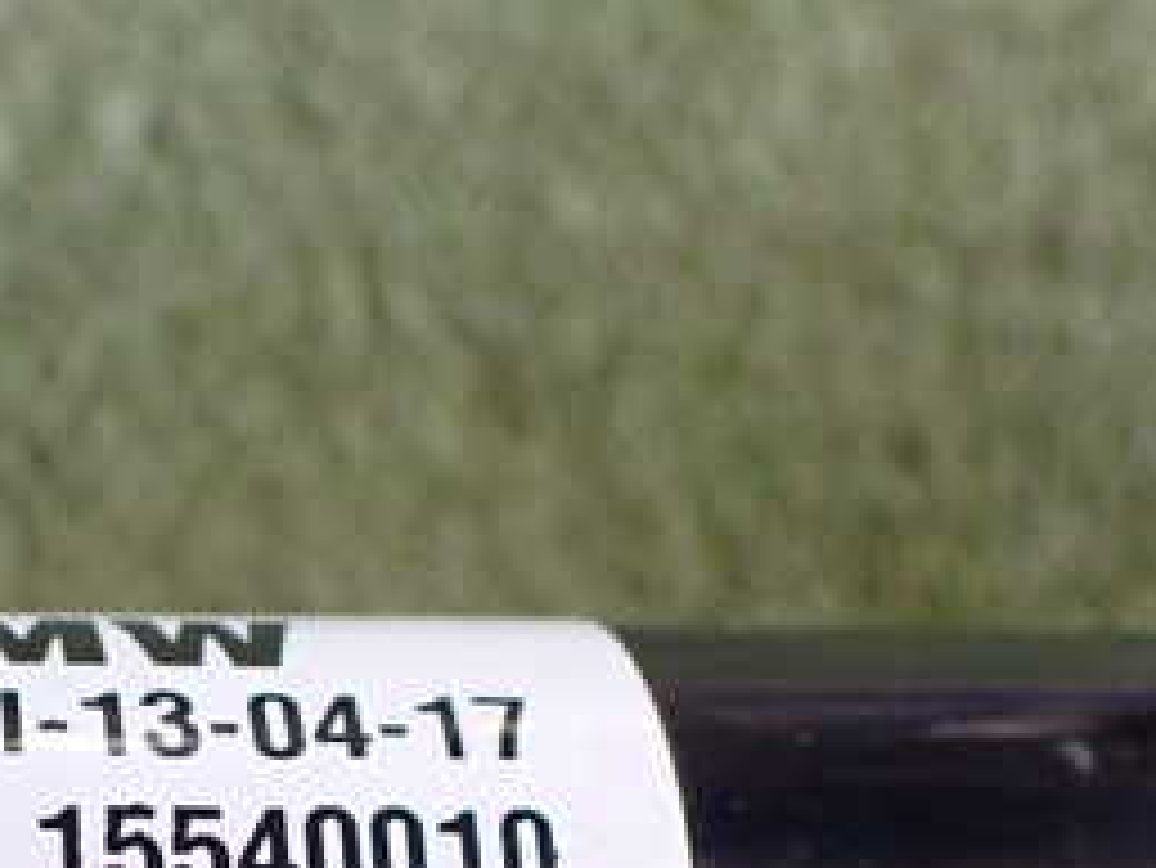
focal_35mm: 70
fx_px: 2339
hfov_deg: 26.7
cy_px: 864
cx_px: 85
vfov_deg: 20.4
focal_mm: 5.4
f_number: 2.3
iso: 800
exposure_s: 1/125
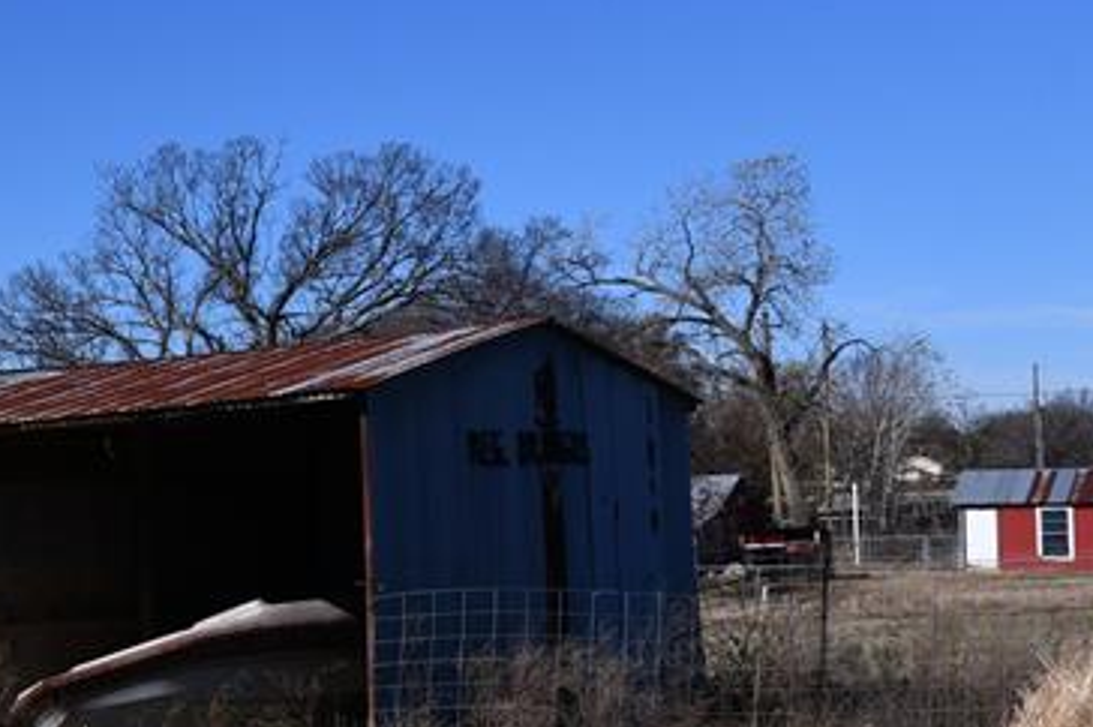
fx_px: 2305
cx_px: -318
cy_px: 367
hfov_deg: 23.6
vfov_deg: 17.9
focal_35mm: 76
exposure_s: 1/400
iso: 100
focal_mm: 18
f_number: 10
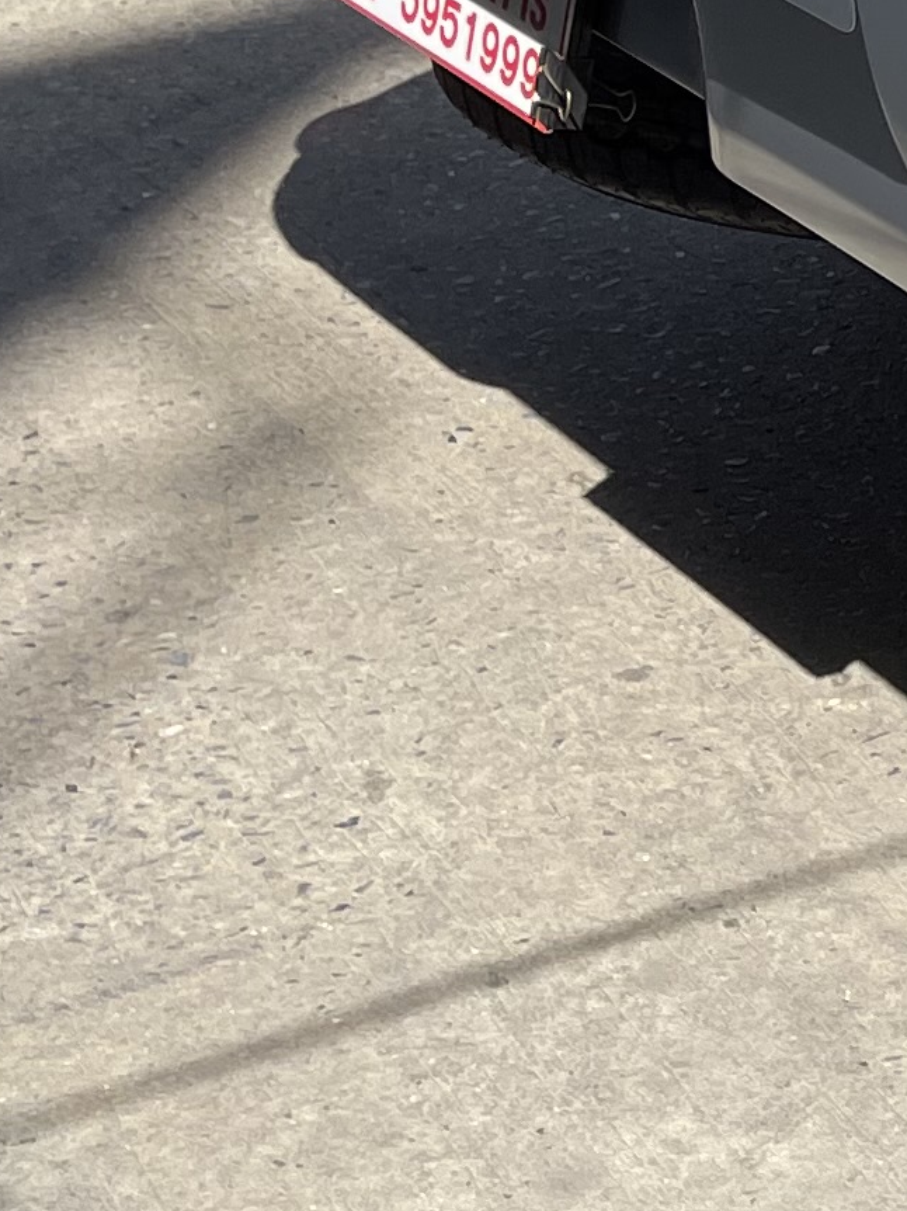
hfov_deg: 10.7
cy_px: -600
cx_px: 2204
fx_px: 4089
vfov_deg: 15.5
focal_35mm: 117
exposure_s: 1/3165
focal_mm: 5.1
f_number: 1.6
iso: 32
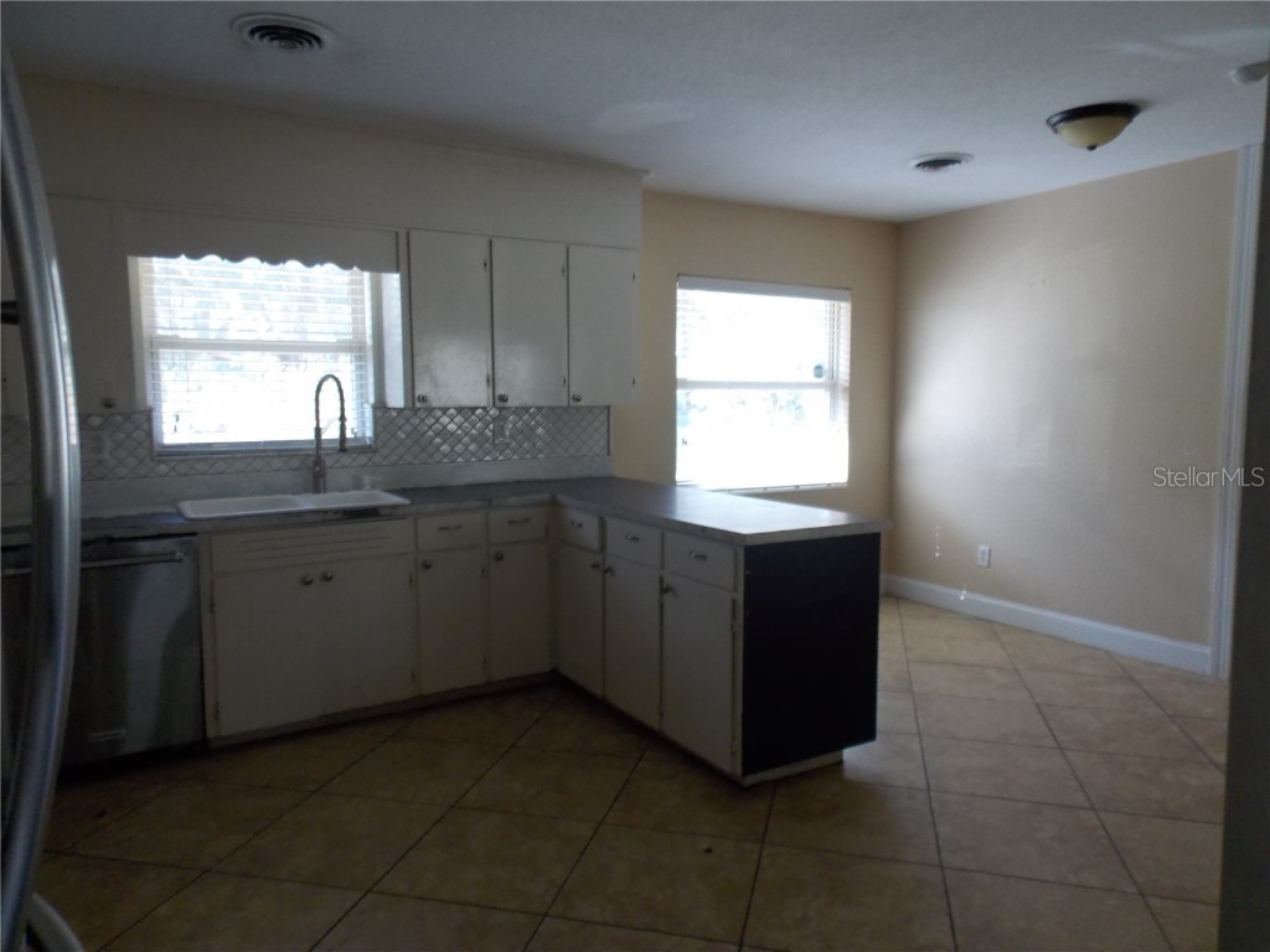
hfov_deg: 71.6
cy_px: 476
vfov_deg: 56.8
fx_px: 881
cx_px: 635
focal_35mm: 24
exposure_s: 1/30
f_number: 3.1
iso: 250
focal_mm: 4.3
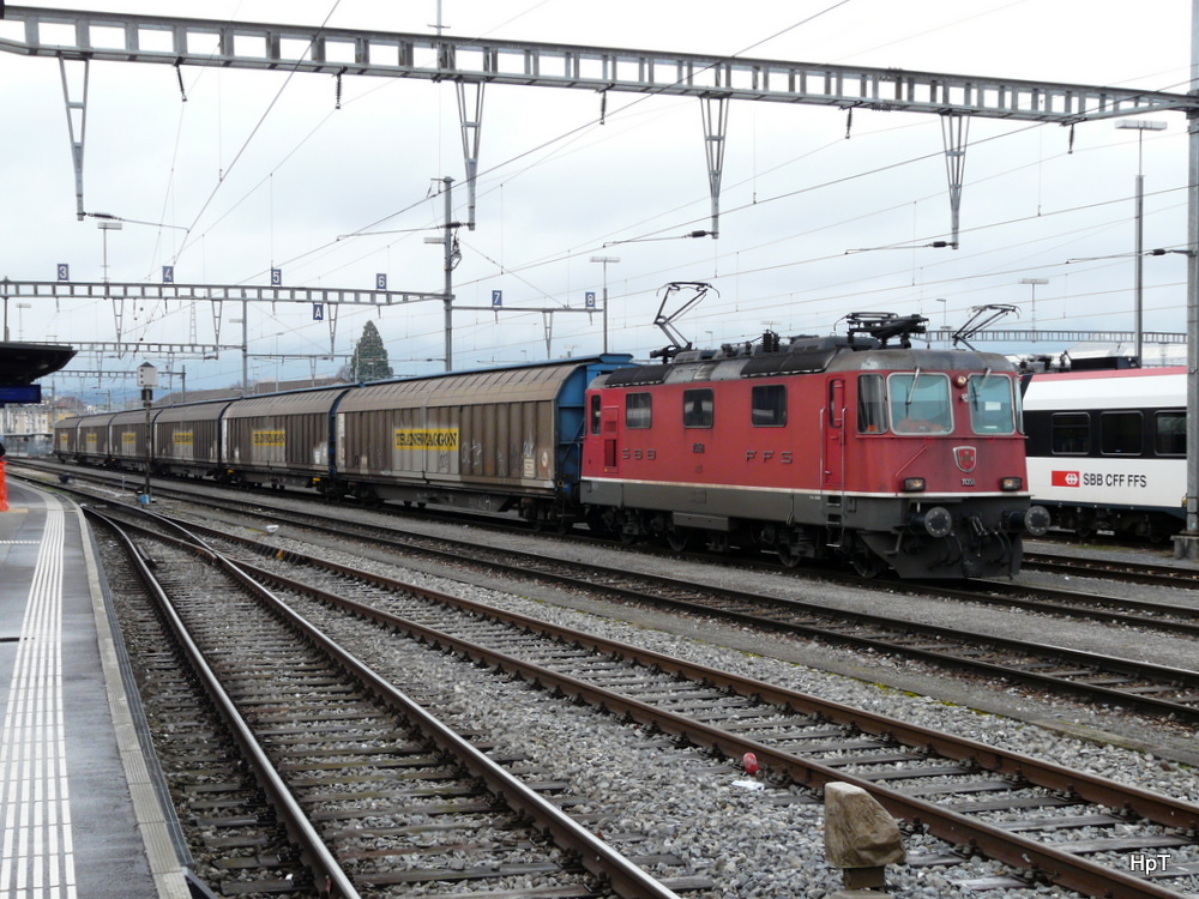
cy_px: 450
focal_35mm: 53
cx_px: 600
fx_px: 1836
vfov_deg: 27.5
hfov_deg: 36.2
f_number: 4.5
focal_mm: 8.8
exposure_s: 1/250
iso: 100
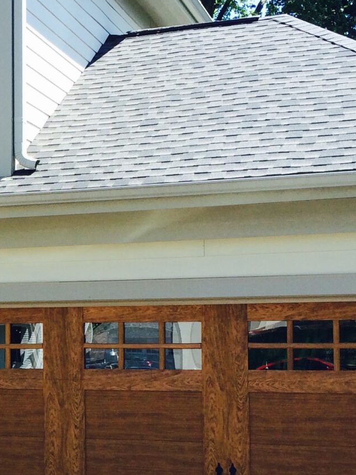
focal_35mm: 88
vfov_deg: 22.2
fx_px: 1207
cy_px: 317
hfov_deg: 15.6
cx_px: -159
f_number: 2.2
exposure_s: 1/507
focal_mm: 4.15
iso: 32
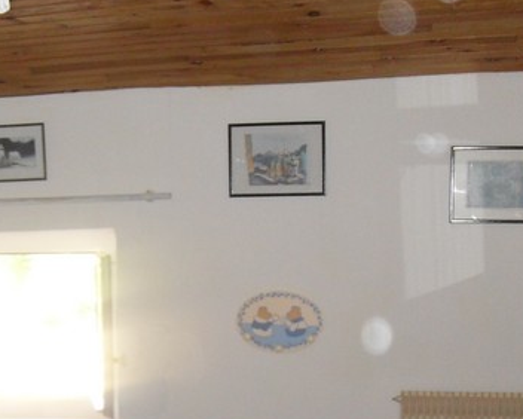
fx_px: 1270
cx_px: 88
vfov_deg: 18.5
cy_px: 363
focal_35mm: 82
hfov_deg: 22.9
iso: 200
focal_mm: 6.3
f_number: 2.8
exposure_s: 1/45
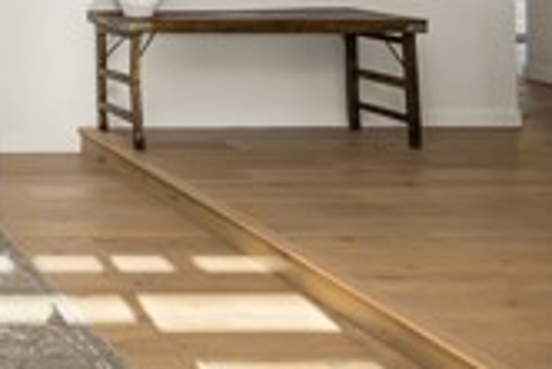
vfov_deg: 23.1
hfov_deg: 26.5
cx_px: -279
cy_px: -68
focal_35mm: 54
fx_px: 829
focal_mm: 14
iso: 100
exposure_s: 1/20
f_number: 5.6
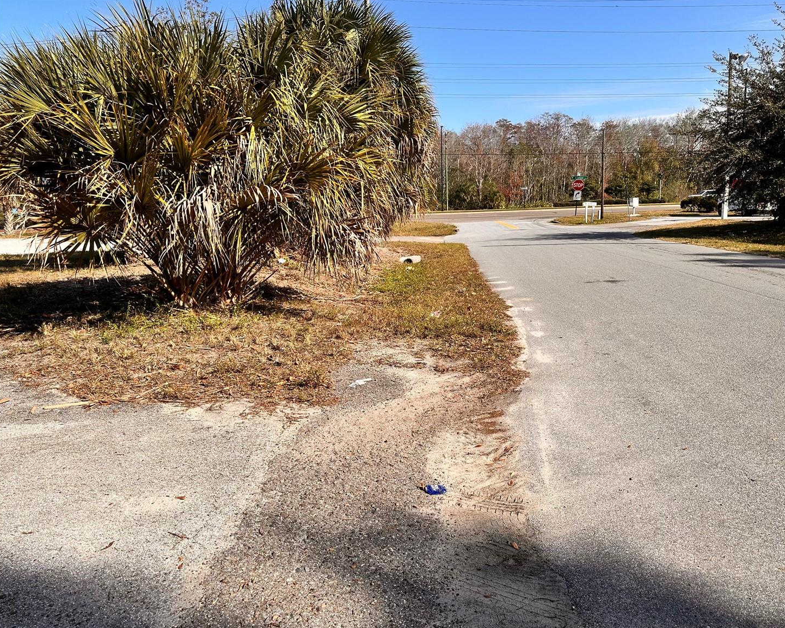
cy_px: 315
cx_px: 430
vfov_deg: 54.9
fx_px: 604
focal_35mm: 26
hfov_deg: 65.9
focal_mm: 6.86
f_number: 1.78
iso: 80
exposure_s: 1/4184
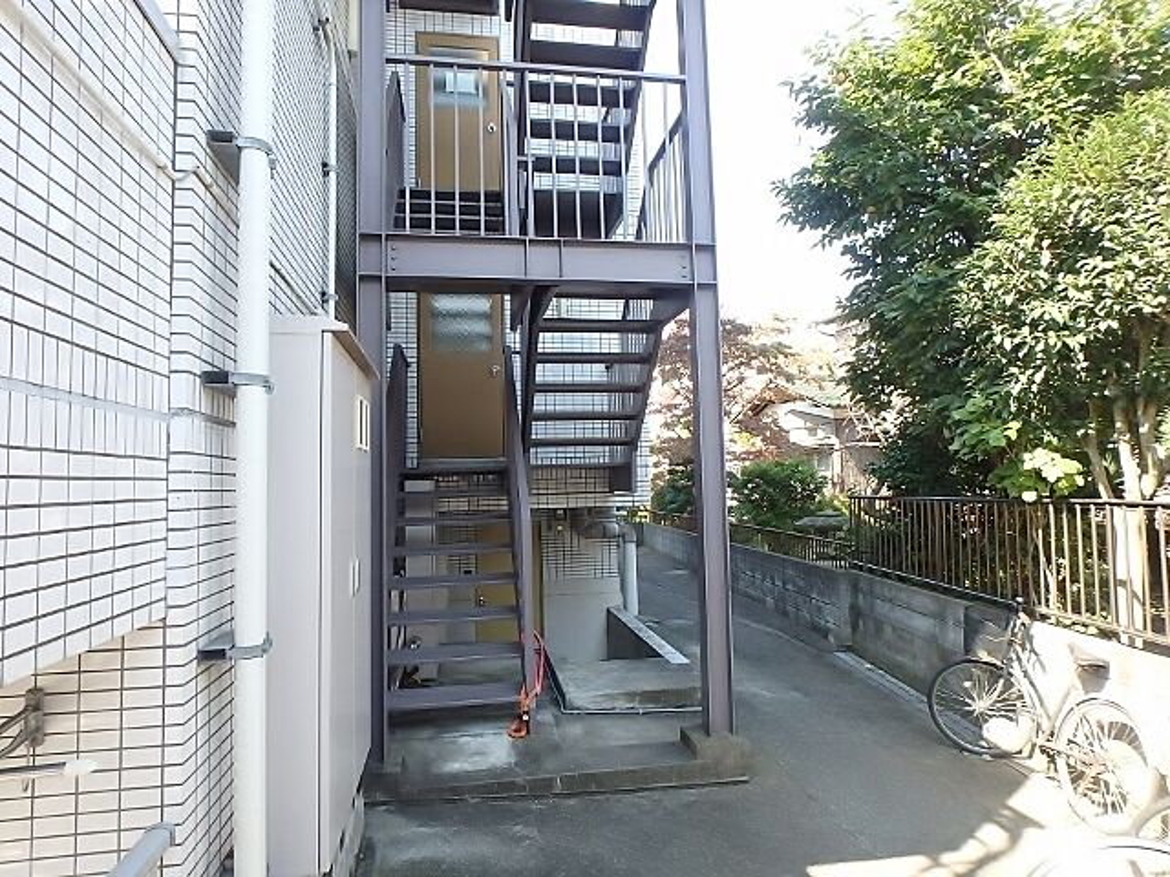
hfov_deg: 79.0
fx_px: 710
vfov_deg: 63.4
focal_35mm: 21
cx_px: 585
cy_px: 438
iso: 125
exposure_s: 1/100
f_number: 3.5
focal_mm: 3.7
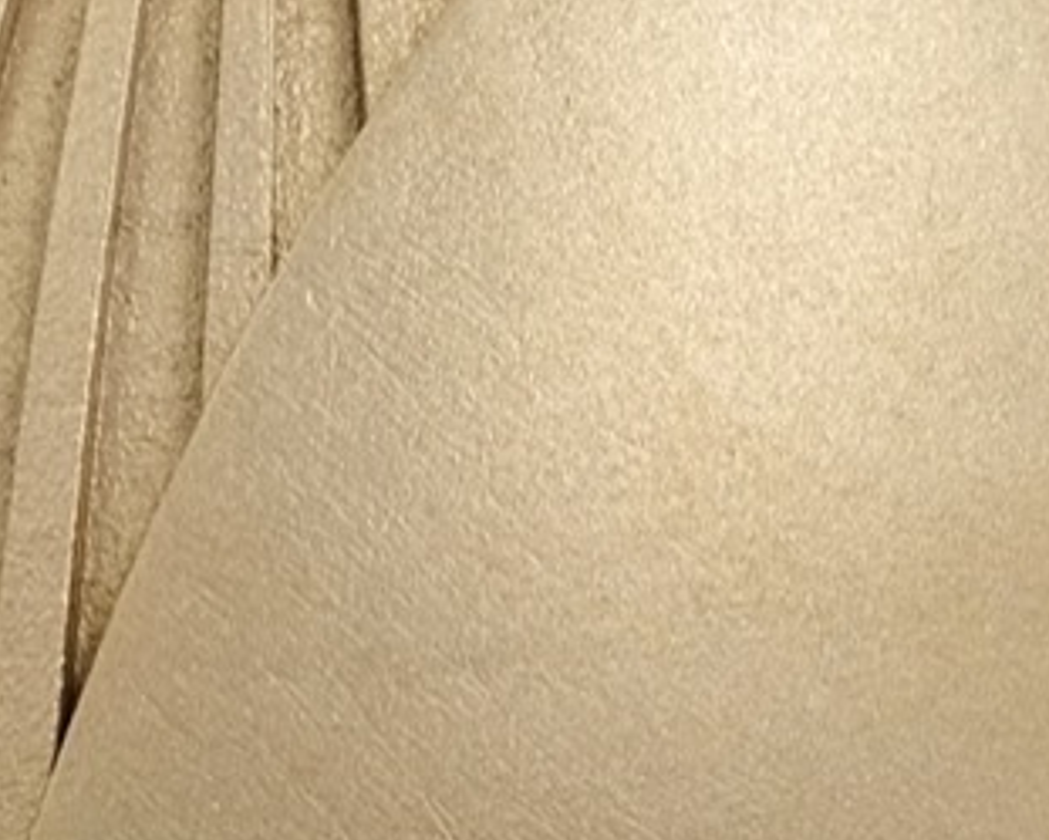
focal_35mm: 160
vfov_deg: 9.6
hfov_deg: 11.9
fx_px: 4969
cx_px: -47
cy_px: 611
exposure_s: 1/60
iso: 200
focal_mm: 35
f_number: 8
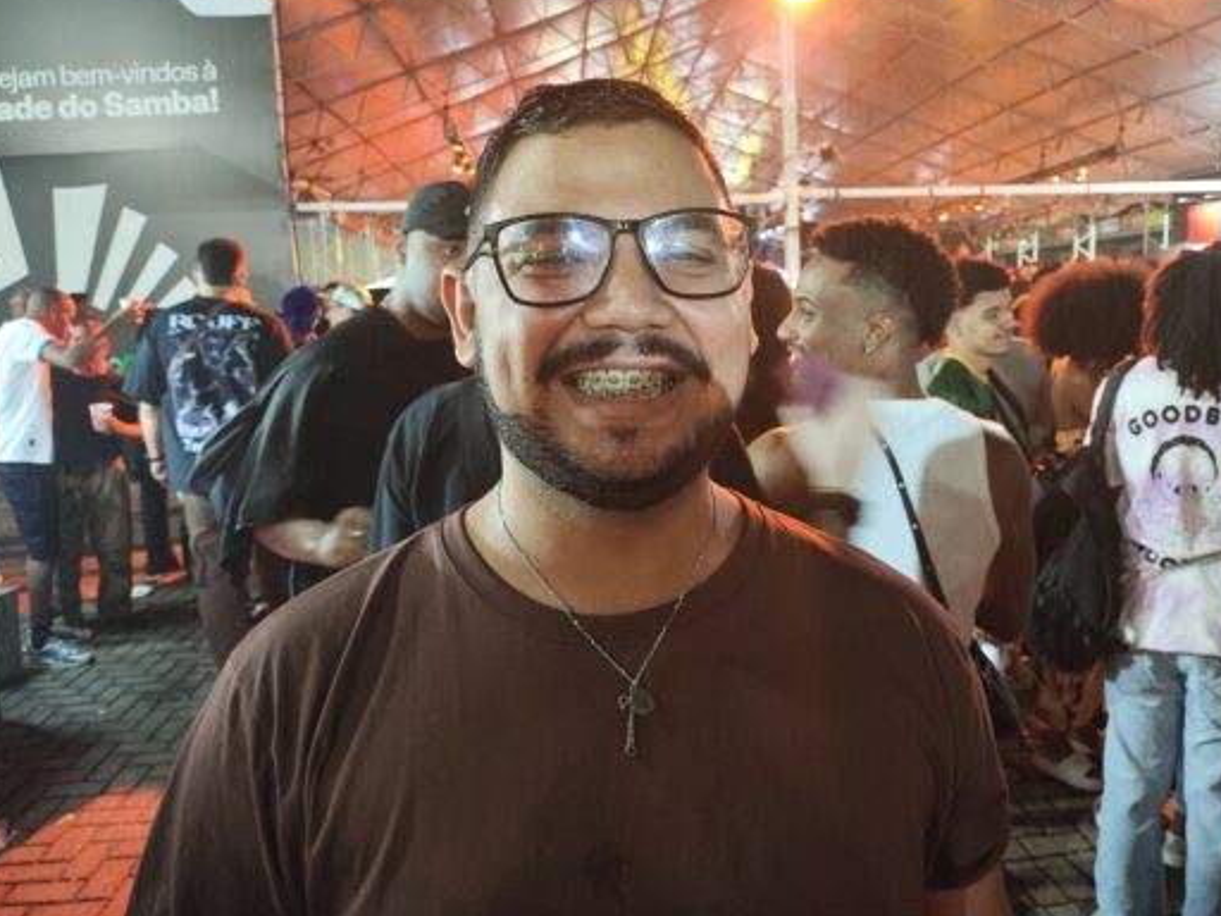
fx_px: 882
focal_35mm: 25
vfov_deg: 54.9
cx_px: 621
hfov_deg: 69.4
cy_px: 441
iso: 1327
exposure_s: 1/24
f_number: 1.8
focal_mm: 4.68
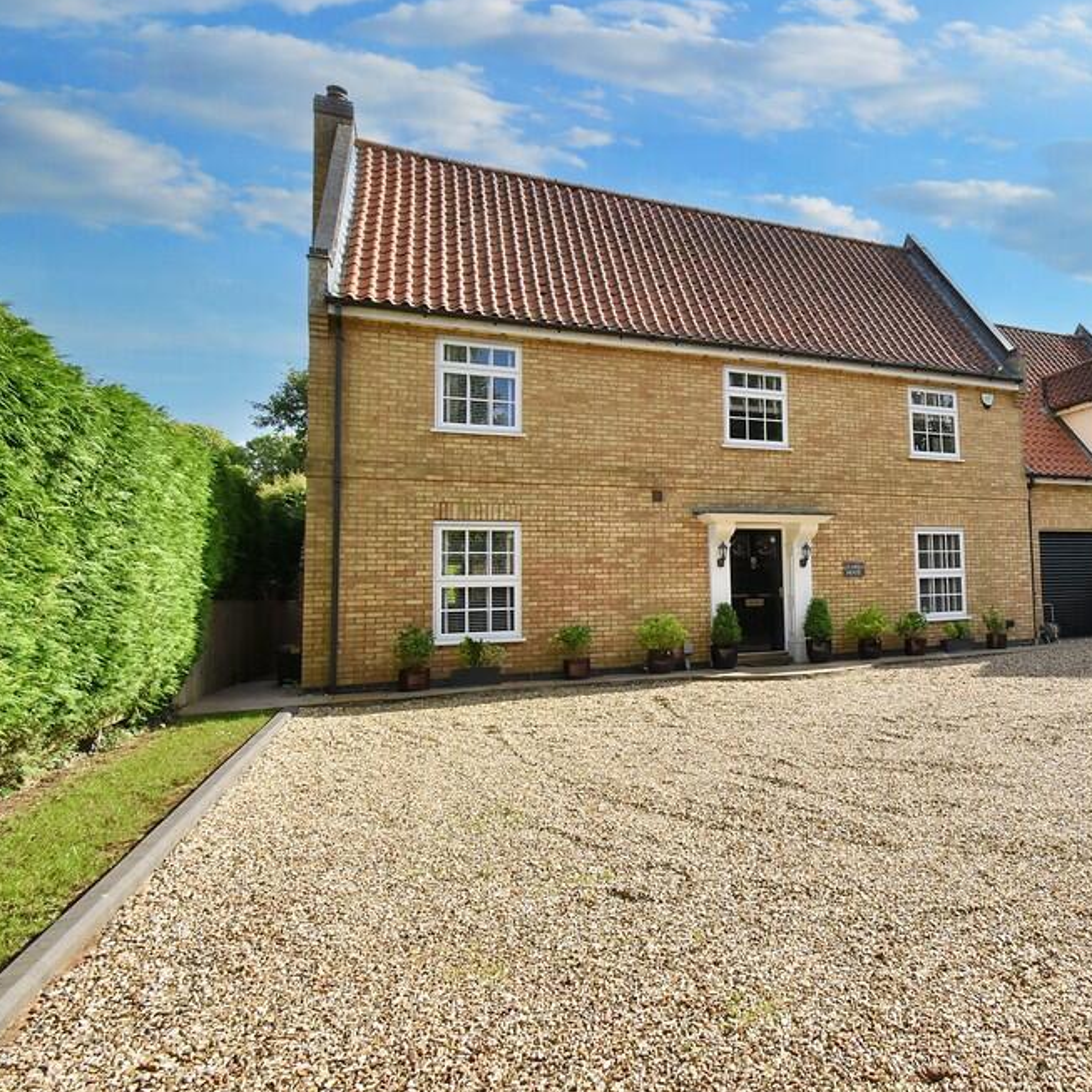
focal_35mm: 20
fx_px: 714
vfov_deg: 74.8
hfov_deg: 70.8
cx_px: 791
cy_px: 529
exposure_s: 1/640
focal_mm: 10
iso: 800
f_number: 13
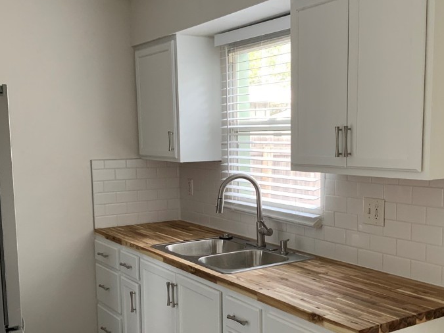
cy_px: 207
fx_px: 564
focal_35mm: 44
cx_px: 262
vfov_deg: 32.7
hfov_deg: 42.8
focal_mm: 3
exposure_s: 1/60
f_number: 1.8
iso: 100
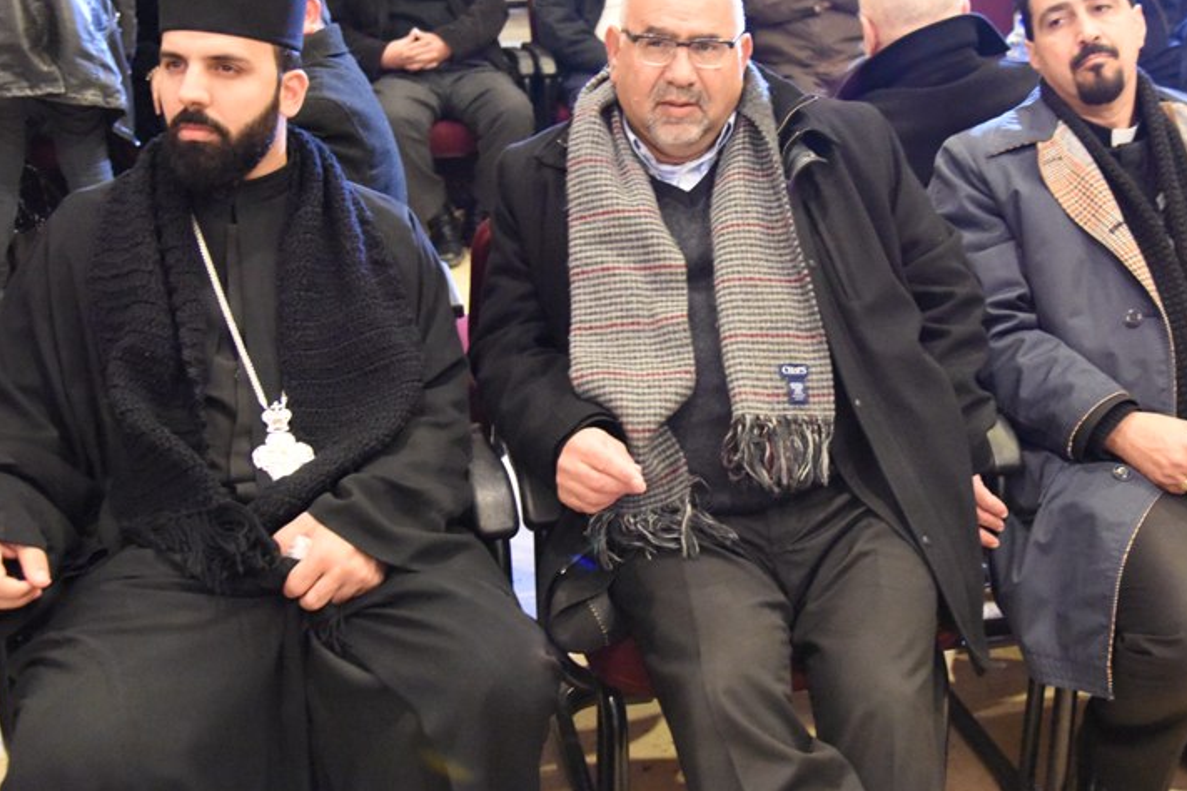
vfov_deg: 27.5
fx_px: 1616
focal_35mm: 49
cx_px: 688
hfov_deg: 40.2
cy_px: 323
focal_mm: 34
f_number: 4
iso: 12800
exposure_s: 1/40
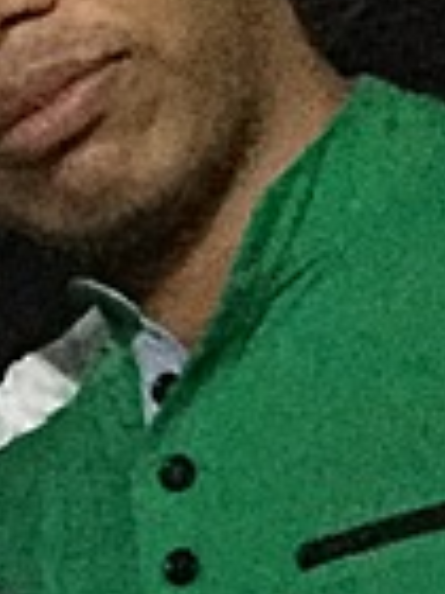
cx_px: -259
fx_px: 1817
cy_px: 339
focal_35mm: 106
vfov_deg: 18.5
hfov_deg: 13.1
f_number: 2.2
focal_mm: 2.65
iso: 2000
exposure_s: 1/15
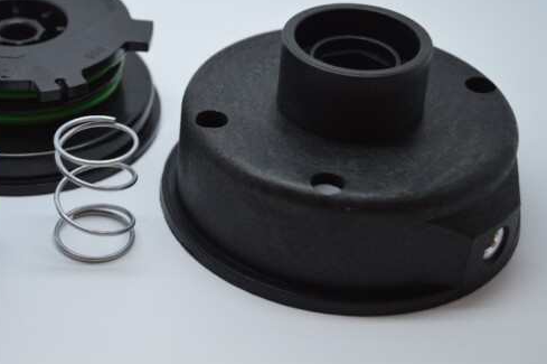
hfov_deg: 24.0
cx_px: 153
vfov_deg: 16.2
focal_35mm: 84
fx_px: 1275
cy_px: 119
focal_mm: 38
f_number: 4.8
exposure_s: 1/80
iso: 400
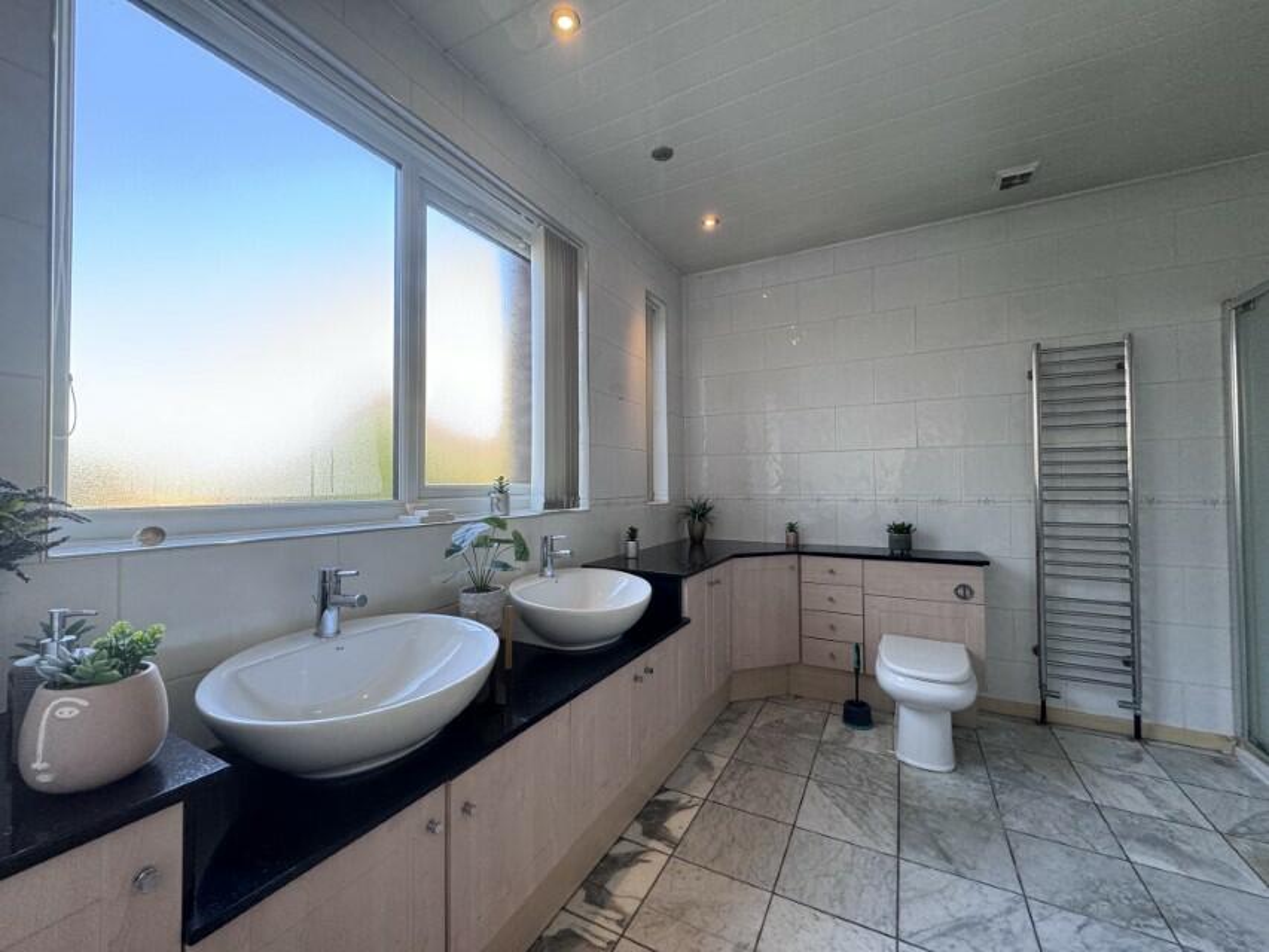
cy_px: 476
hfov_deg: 102.1
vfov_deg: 85.7
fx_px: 513
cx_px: 634
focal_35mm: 14
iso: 160
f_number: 2.2
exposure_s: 1/99
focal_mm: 2.22
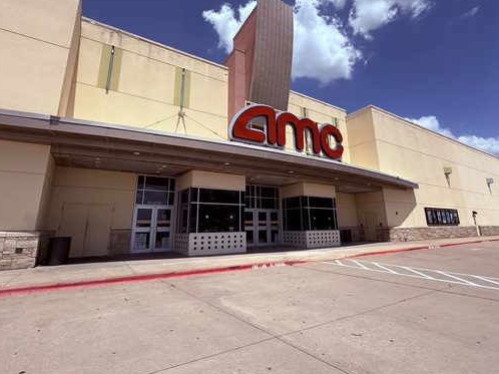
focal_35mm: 18
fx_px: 259
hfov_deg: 87.8
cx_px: 252
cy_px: 161
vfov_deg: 71.2
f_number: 2.2
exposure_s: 1/2717
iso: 50
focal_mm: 2.22
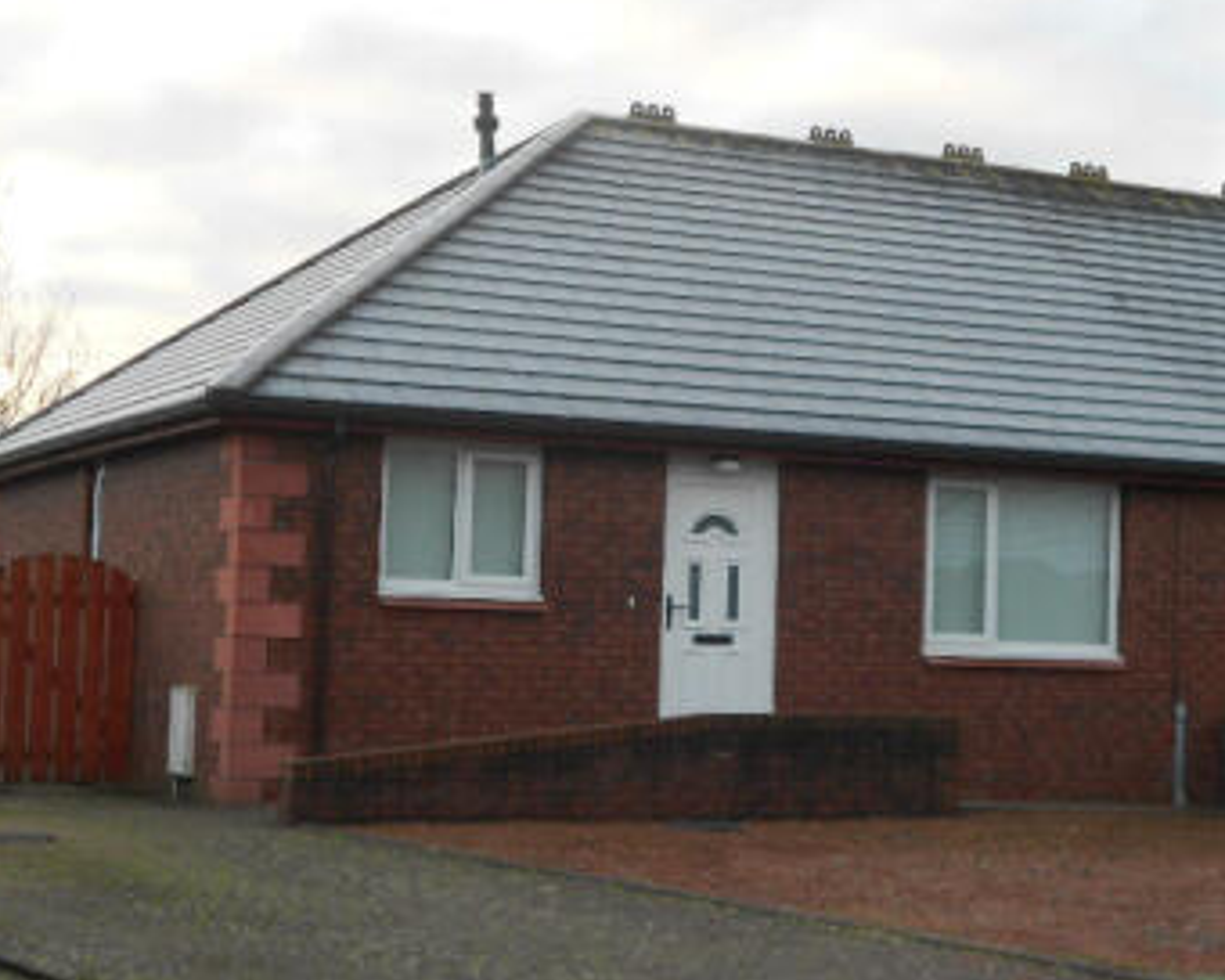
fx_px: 2610
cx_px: 694
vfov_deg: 21.3
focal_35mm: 72
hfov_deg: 26.4
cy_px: 503
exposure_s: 1/60
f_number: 4.2
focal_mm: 7.7
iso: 80
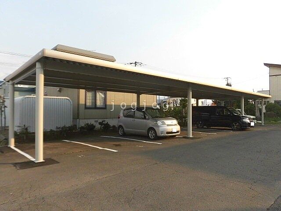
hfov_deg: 71.6
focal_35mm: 24
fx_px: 195
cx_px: 140
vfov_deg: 56.8
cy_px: 106
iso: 100
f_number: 3.1
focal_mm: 4.3
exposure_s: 1/640
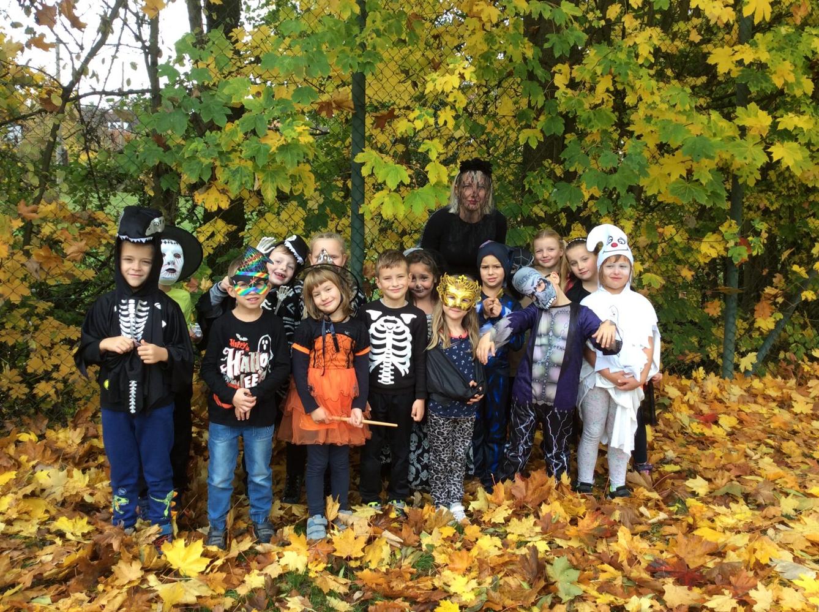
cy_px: 306
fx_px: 756
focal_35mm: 32
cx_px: 410
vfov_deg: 44.0
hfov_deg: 56.9
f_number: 2.4
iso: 32
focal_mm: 3.3
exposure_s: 1/100
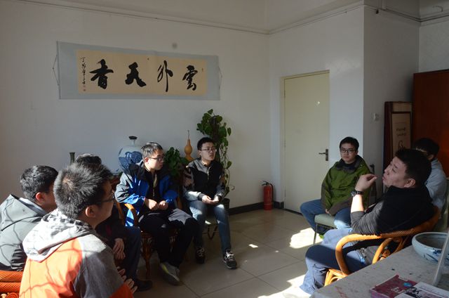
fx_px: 336
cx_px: 224
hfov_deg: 67.5
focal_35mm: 27
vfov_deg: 47.7
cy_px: 149
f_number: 9
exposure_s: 1/320
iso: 1600
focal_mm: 18
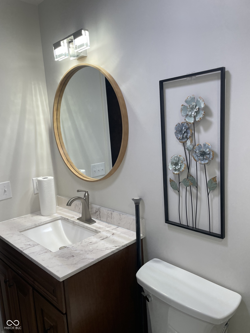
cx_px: 125
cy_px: 166
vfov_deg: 67.3
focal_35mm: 26
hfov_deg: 53.1
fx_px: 250
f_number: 1.6
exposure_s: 1/120
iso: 64
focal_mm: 4.2
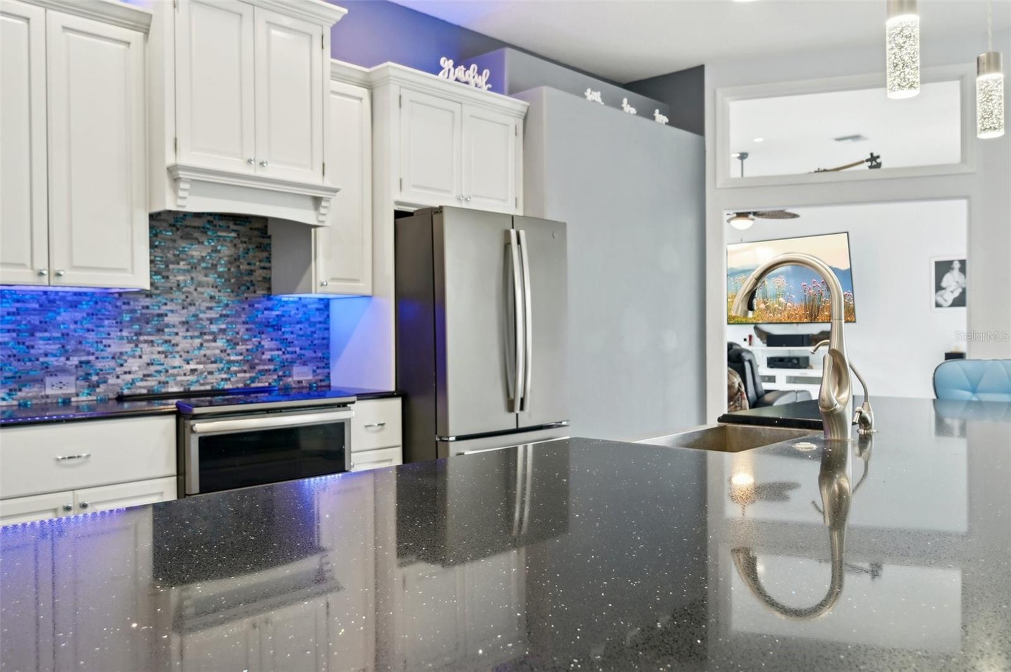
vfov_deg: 46.3
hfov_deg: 65.5
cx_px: 506
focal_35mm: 28
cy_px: 336
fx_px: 785
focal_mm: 28
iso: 400
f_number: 8
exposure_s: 1/10
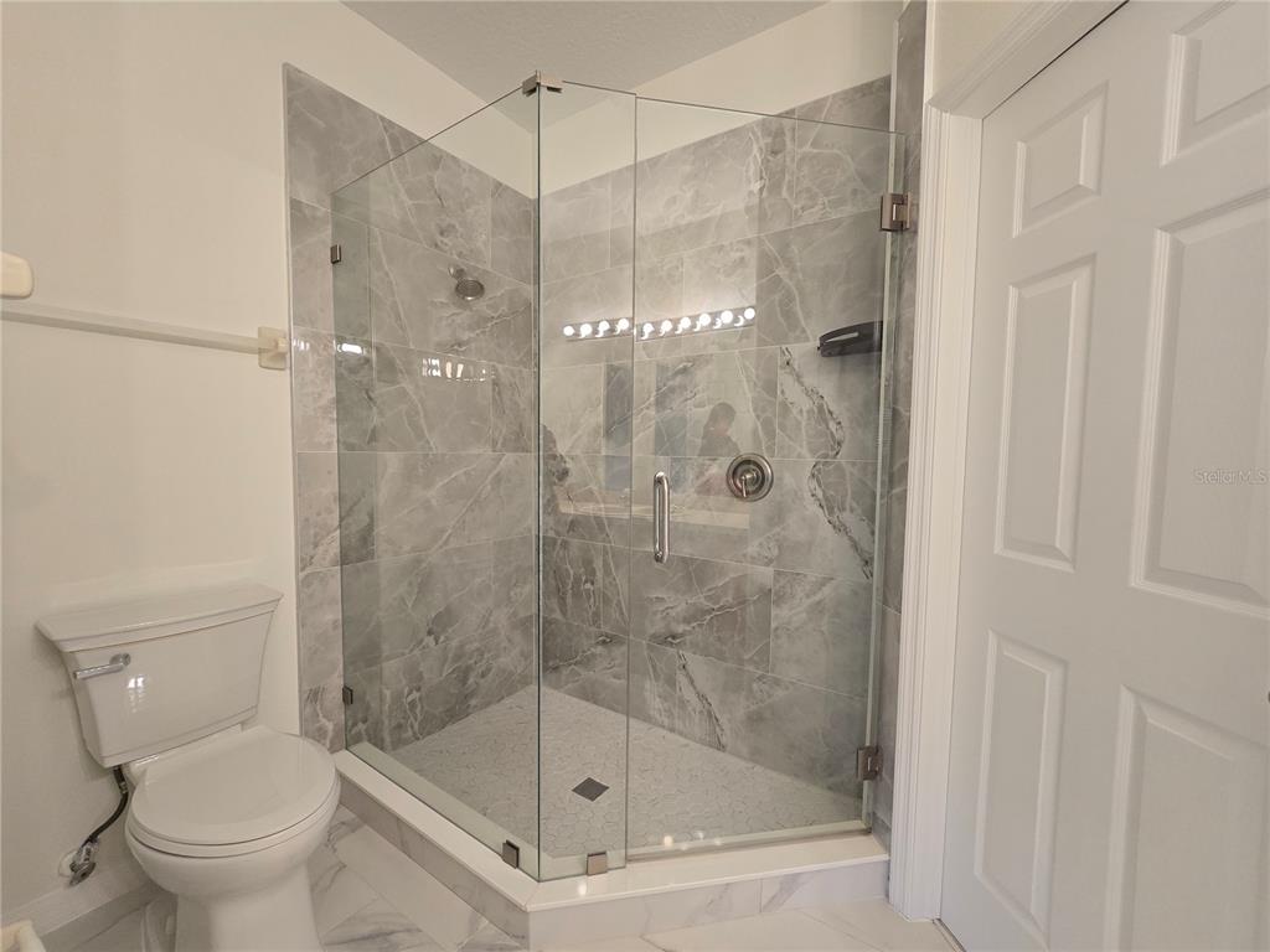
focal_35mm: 13
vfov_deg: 89.9
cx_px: 635
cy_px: 476
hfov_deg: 106.2
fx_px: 477
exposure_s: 1/60
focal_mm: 2.2
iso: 250
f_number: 2.2
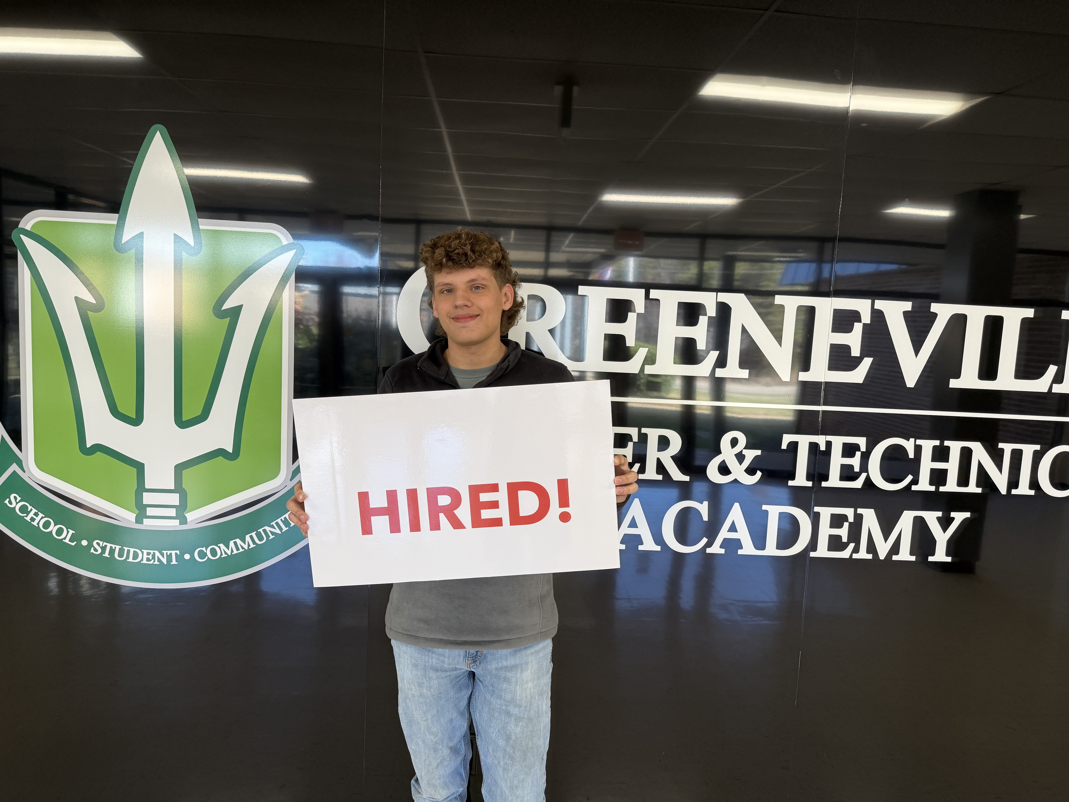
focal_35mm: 24
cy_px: 401
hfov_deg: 71.6
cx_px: 534
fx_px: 741
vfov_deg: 56.8
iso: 125
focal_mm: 6.76
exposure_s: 1/120
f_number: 1.78
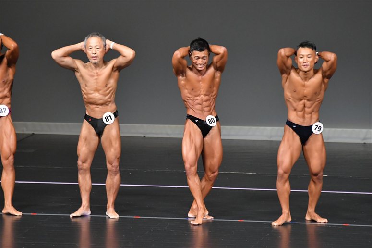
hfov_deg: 6.0
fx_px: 3563
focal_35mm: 345
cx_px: 186
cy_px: 124
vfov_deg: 4.0
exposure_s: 1/400
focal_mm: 230
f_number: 5.6
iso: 5000
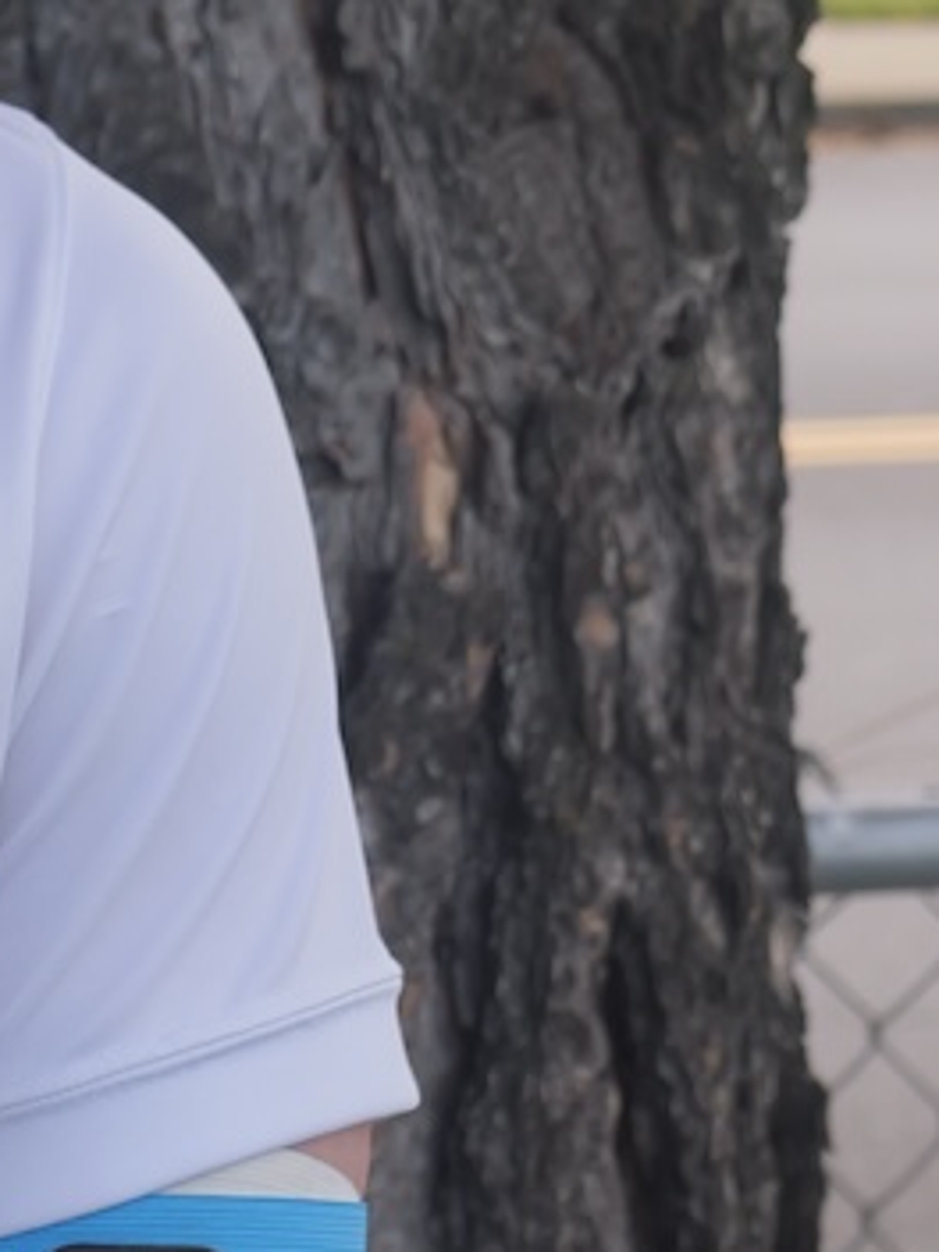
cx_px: -651
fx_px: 7523
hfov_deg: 7.0
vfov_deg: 9.4
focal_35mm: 208
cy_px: -304
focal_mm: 25
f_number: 4
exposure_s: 1/250
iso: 100
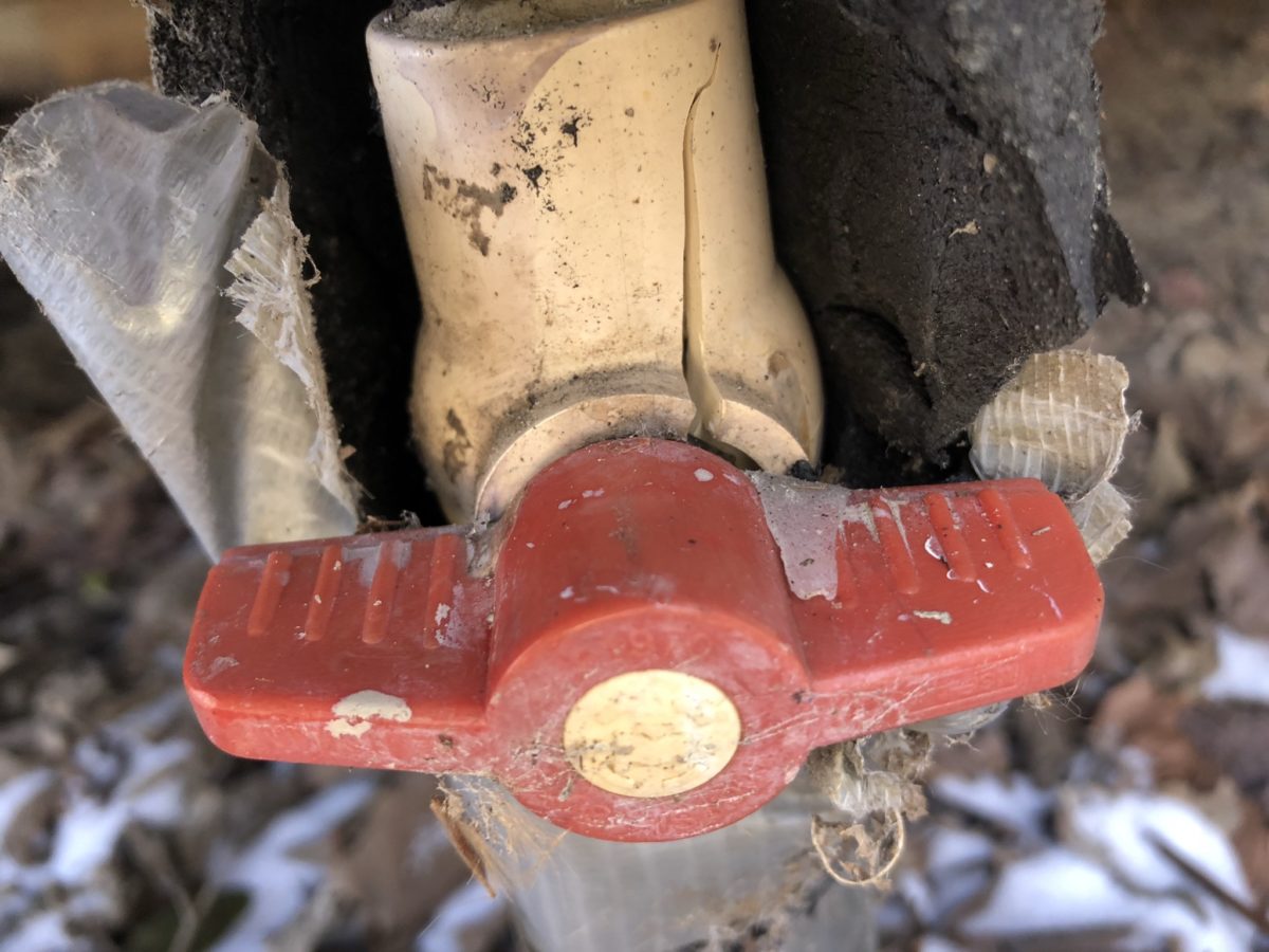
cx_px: 634
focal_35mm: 28
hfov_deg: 63.4
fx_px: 1026
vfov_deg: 49.7
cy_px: 476
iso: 32
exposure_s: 1/24
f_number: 1.8
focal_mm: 3.99
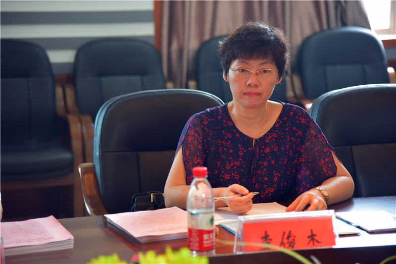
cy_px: 132
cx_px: 198
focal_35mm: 110
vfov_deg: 12.4
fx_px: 1210
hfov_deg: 18.6
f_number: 4
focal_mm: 110
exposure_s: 1/40
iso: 1250
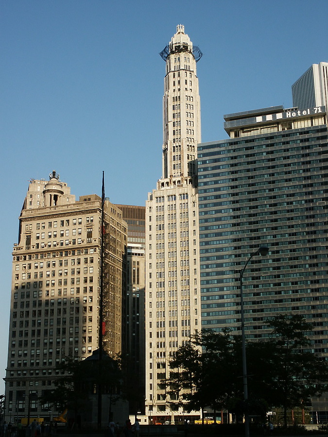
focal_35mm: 52
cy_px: 218
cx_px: 164
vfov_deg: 36.8
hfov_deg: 28.0
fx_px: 657
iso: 64
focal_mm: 10.92
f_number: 8
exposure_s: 1/250
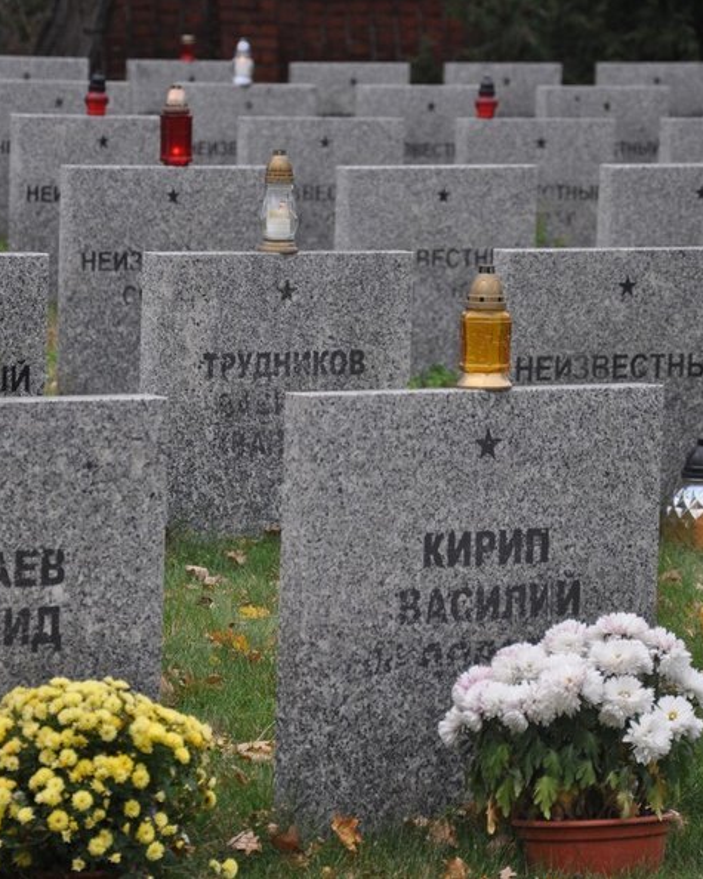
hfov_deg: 6.9
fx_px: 5820
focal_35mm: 224
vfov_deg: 8.6
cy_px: 440
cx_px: 306
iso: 500
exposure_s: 1/250
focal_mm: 105
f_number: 5.6
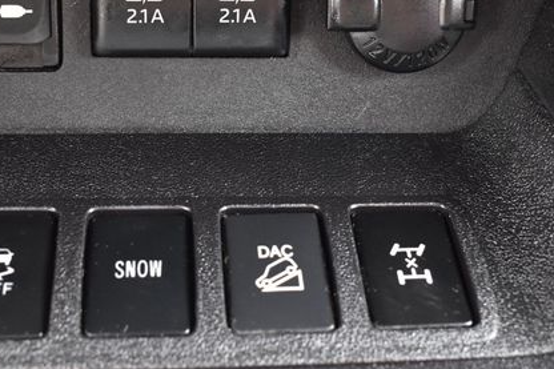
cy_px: 145
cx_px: 257
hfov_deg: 33.4
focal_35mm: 60
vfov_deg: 22.6
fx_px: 923
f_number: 6.3
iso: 2500
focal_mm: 26
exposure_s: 1/15
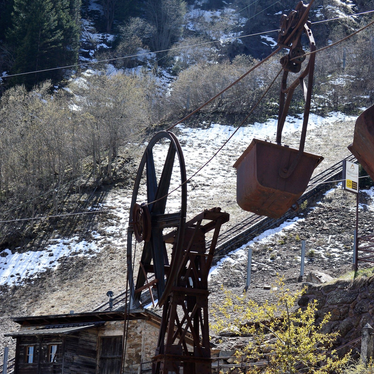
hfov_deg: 16.5
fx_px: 1291
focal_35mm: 106
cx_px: 187
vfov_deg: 16.5
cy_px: 243
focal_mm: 55
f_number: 10
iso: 100
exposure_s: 1/100
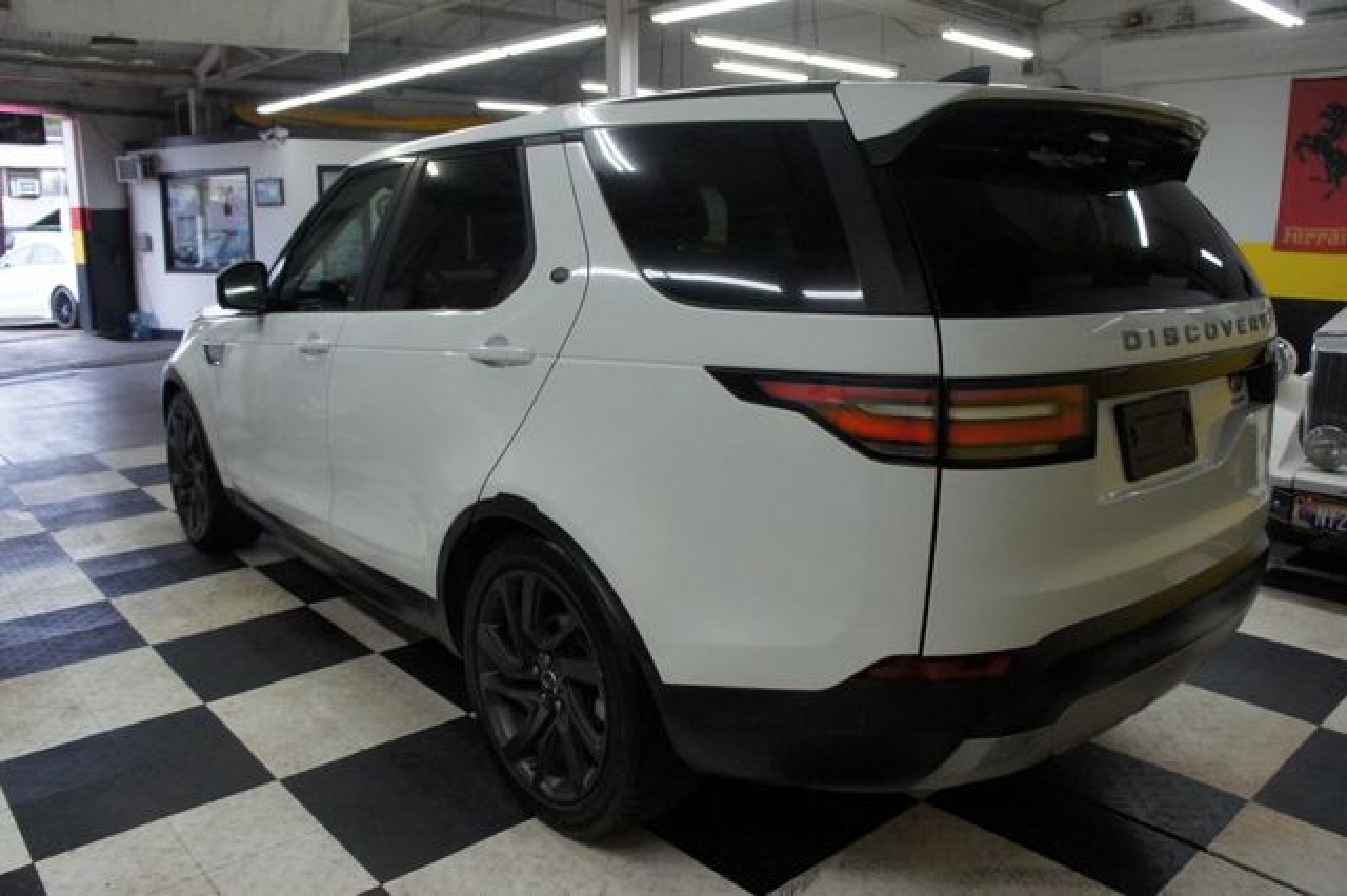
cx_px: 674
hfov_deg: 67.4
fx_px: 1010
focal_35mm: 27
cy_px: 448
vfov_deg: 47.9
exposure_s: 1/250
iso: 1600
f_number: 3.5
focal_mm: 18
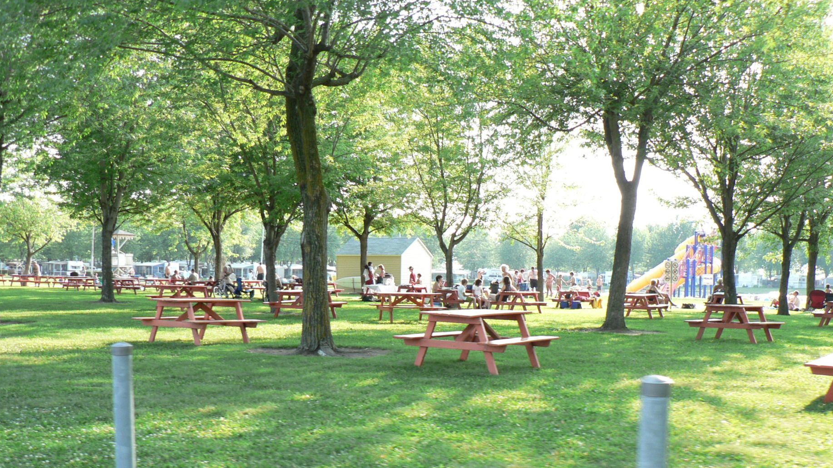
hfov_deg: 49.4
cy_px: 301
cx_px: 429
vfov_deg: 28.9
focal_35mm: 41
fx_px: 906
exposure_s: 1/200
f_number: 2.8
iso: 100
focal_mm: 6
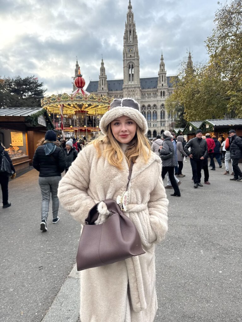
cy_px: 161
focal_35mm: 24
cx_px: 121
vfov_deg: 71.6
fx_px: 224
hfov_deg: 56.8
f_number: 1.78
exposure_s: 1/439
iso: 80
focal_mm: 6.76
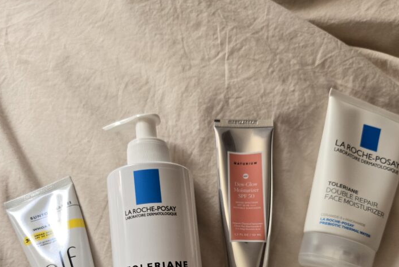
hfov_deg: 54.4
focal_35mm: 35
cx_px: 212
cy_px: 261
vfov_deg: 34.7
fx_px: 388
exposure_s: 1/180
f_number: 1.8
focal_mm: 5.4
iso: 160
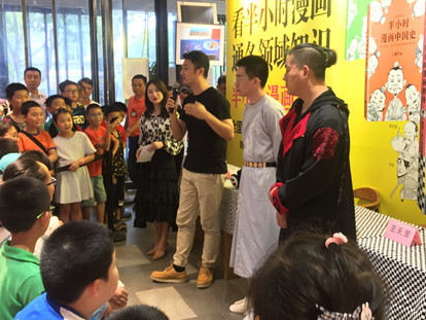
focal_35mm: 42
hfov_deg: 44.8
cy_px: 148
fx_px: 517
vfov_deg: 34.4
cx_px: 219
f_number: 2.2
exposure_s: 1/33
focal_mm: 4.15
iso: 80
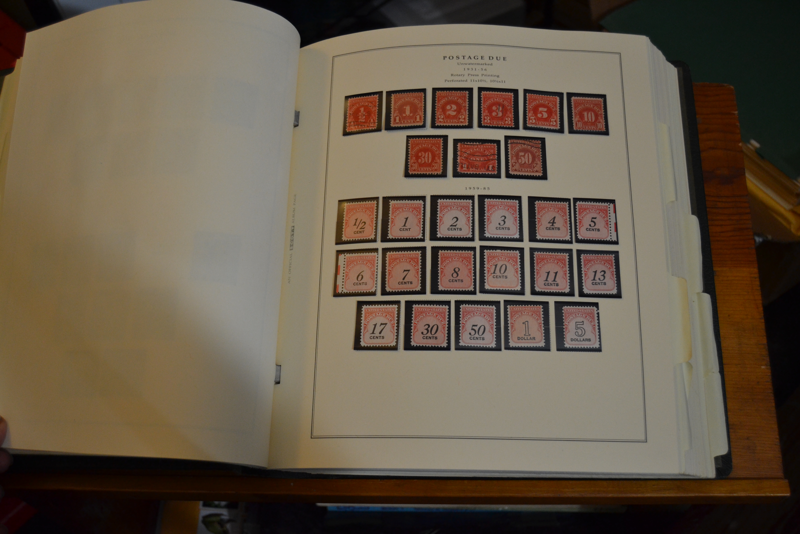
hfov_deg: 53.1
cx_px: 400
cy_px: 267
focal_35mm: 36
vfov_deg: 36.9
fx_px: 800
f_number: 3.8
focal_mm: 24
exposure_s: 1/60
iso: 900
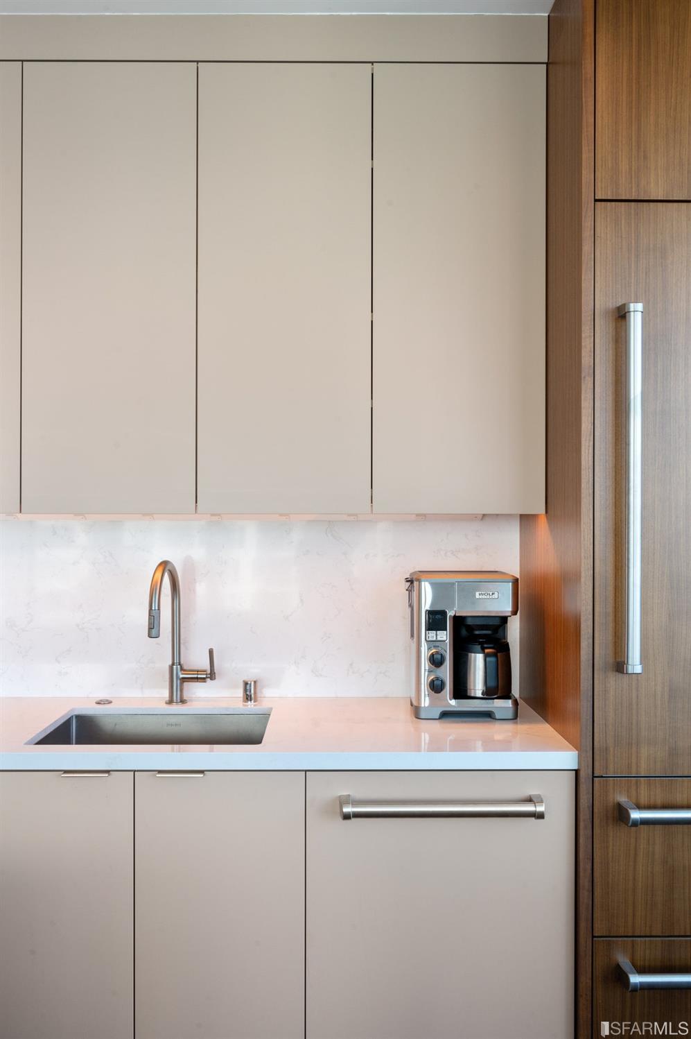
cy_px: 520
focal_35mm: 30
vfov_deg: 61.1
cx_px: 346
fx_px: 879
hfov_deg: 42.9
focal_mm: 30.5
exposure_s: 1/25
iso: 400
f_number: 11
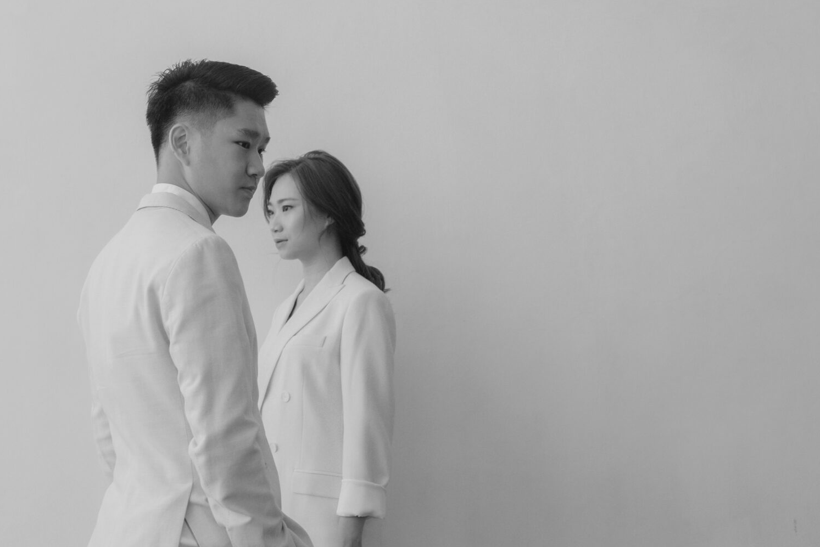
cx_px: 254
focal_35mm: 60
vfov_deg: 22.6
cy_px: 195
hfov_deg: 33.0
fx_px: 1367
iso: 1250
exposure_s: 1/100
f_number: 4
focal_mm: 35
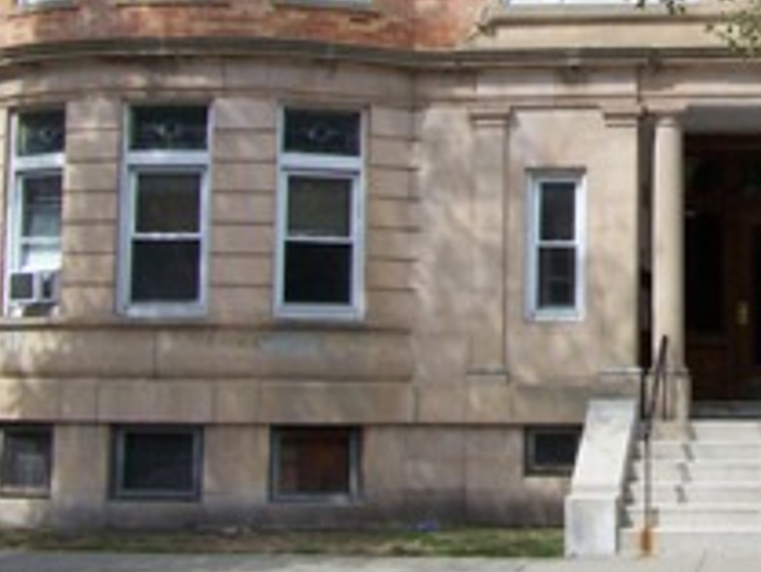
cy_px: -35
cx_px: 797
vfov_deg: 15.4
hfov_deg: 20.1
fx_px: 2068
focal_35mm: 94
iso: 64
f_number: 4
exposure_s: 1/320
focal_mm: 6.3
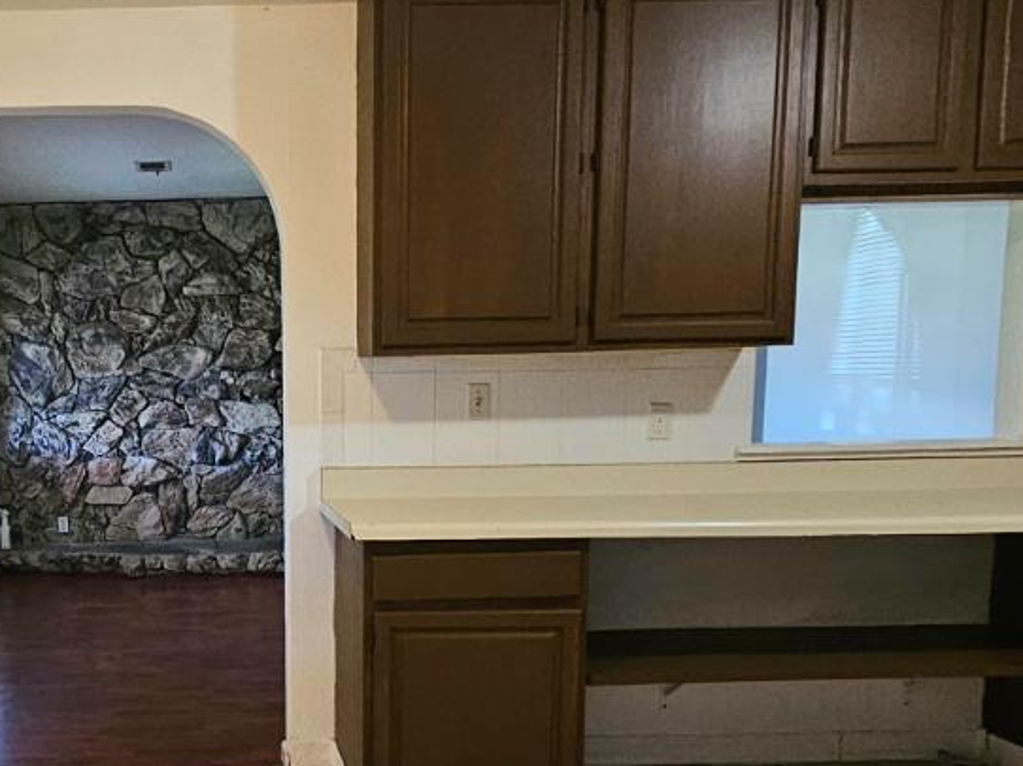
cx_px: 164
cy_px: 508
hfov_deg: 47.7
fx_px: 1063
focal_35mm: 36
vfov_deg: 39.2
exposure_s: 1/60.2
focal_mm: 2.2
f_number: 2.2
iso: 400
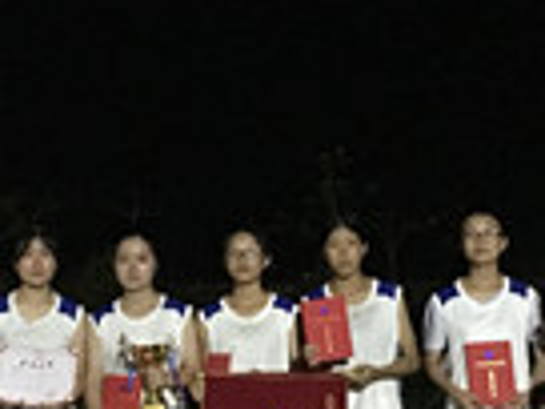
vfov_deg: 13.7
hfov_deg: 18.3
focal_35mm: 107
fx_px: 1685
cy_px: 62
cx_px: 168
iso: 250
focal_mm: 4.15
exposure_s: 1/4
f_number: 2.2
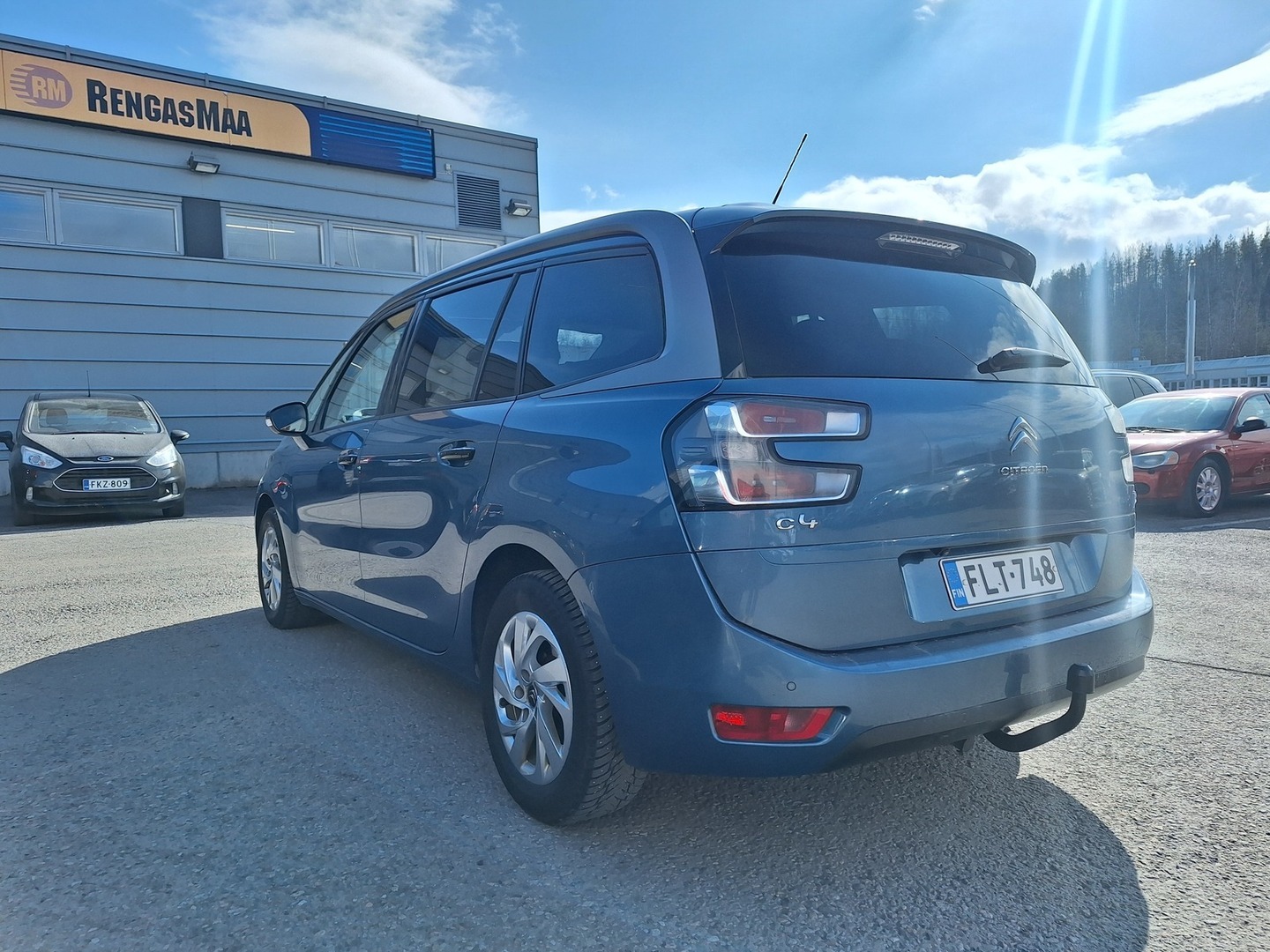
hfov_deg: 73.9
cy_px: 476
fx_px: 844
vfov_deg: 58.9
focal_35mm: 23
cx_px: 635
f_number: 1.8
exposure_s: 1/2667
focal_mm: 5.54
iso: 40
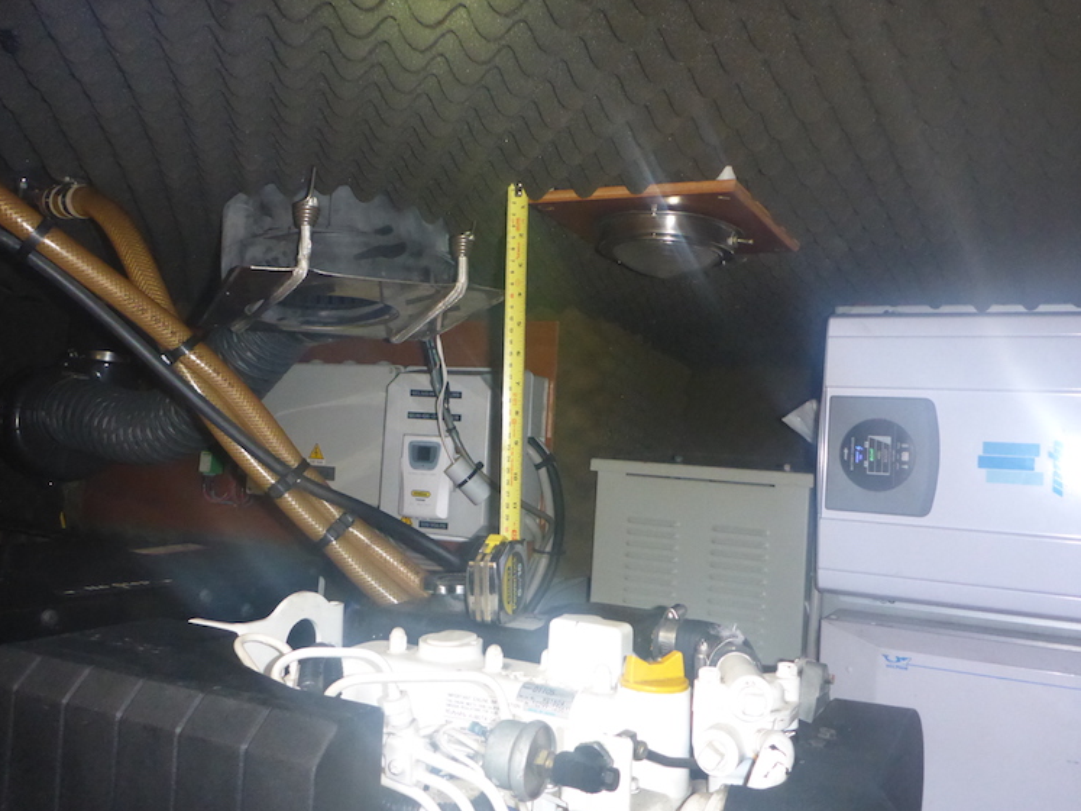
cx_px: 551
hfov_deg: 60.0
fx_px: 937
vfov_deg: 46.8
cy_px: 407
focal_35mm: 30
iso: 800
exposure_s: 1/60
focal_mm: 4.9
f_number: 3.3
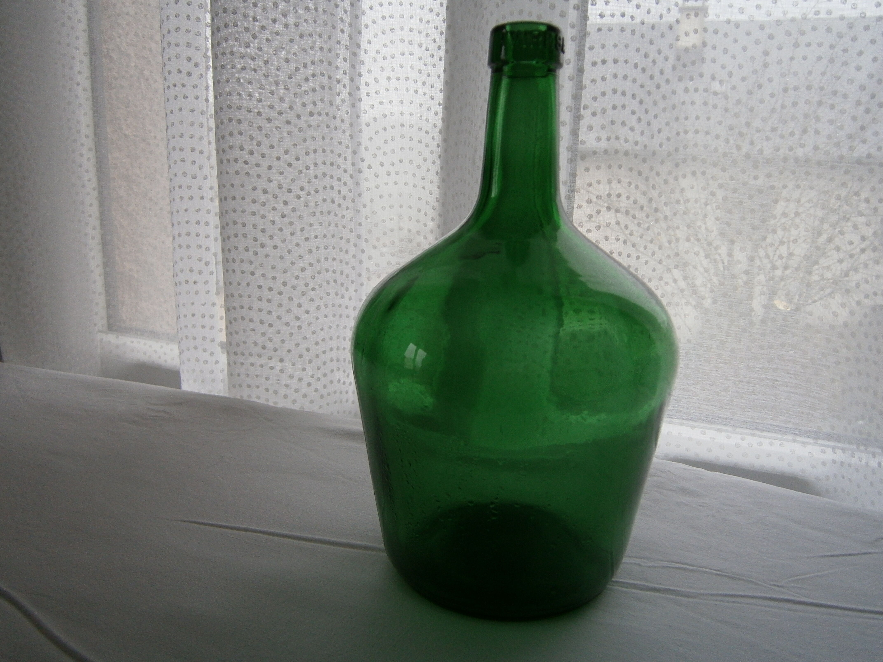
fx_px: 663
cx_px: 442
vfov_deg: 53.1
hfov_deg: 67.3
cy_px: 331
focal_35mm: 26
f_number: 2.8
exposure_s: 1/30
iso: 125
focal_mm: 4.7
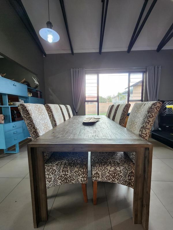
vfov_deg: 106.2
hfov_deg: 89.9
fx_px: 87
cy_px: 115
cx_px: 86
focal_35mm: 13
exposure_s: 1/50
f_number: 2.2
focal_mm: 2.2
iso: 200
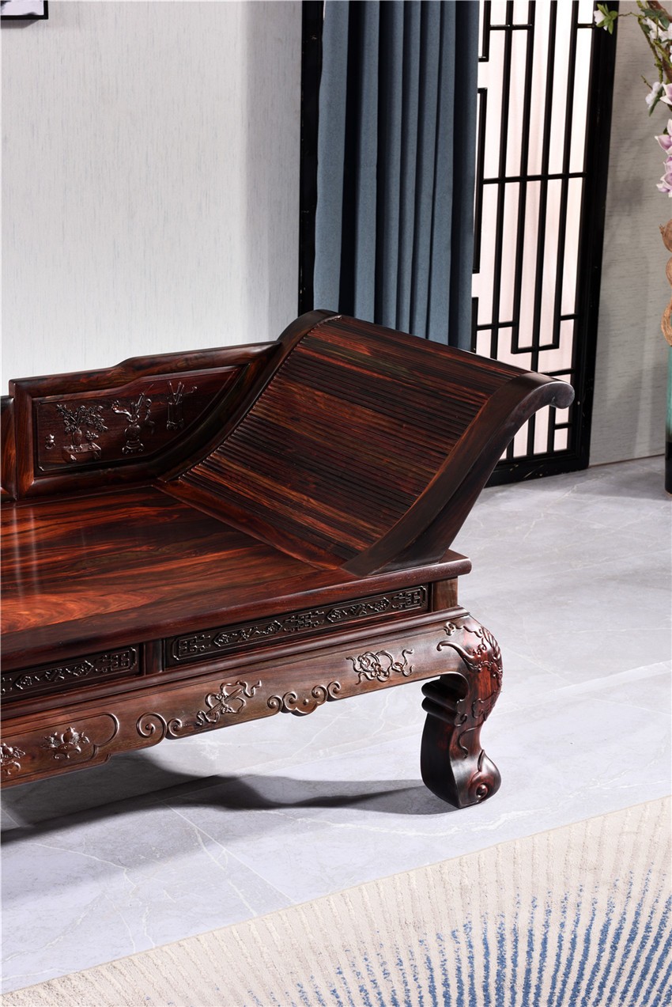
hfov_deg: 19.5
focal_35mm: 70
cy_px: 504
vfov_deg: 28.8
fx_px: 1958
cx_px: 336
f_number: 11
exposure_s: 1/100
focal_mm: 70
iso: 100
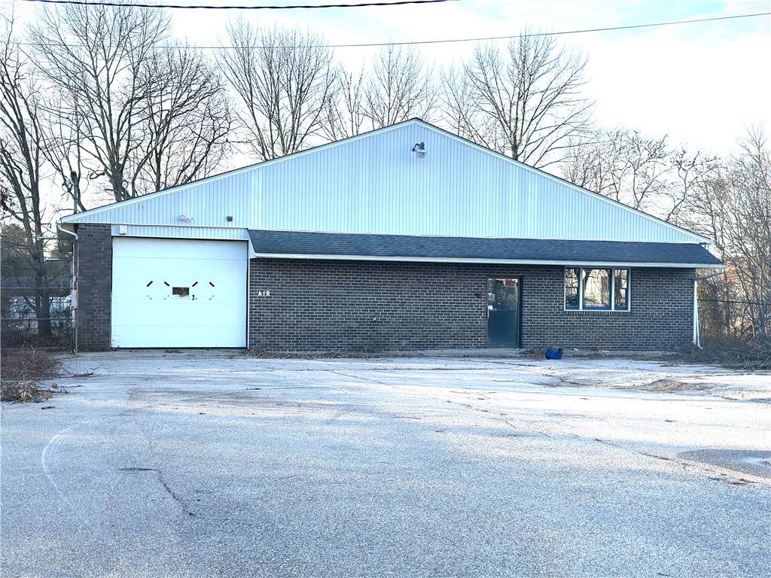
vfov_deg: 30.3
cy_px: 289
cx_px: 386
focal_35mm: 48
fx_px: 1069
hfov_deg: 39.7
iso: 80
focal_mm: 6.86
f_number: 1.78
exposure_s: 1/1695
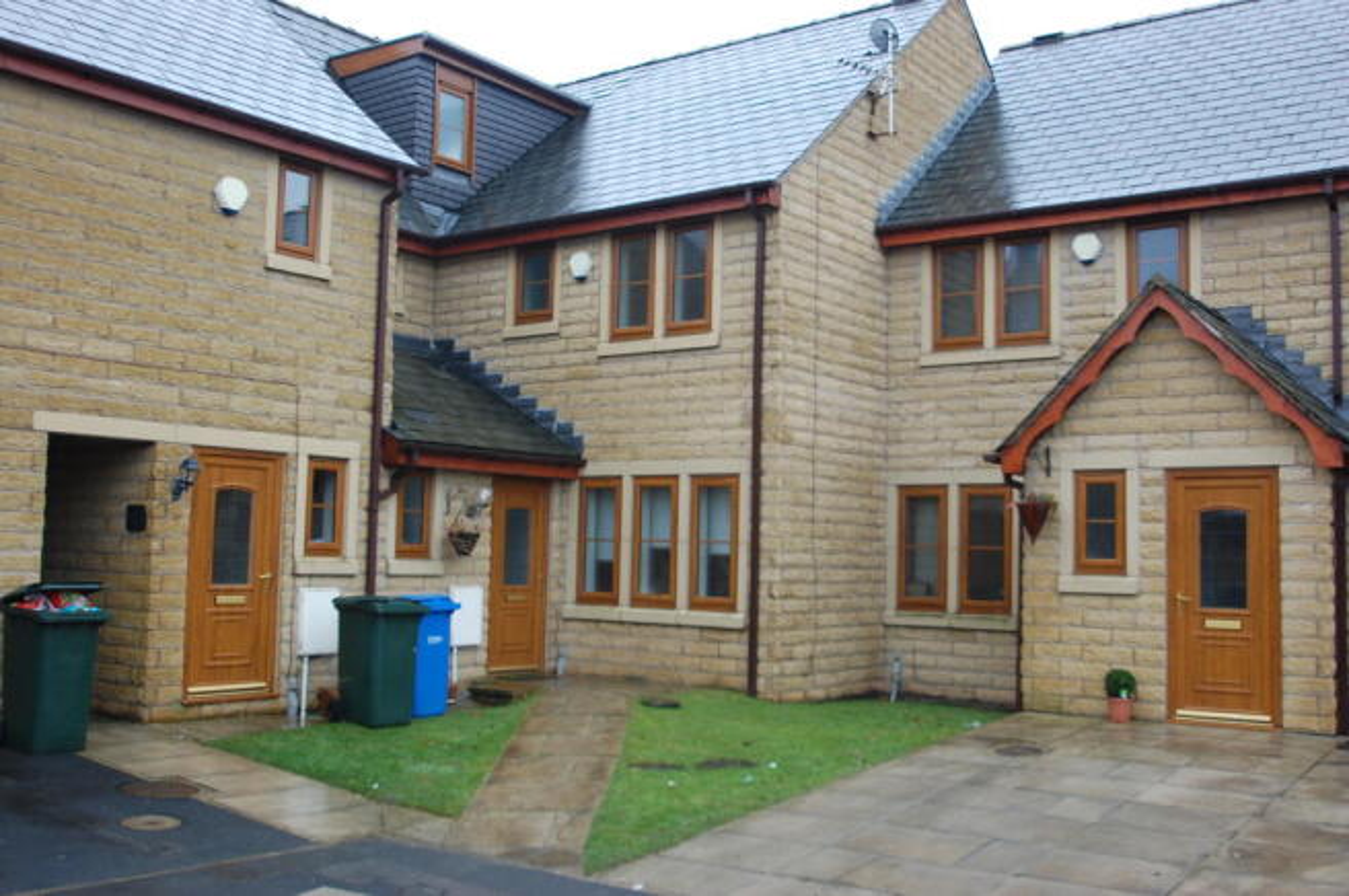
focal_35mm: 36
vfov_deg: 36.8
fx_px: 1348
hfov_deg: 53.2
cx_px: 674
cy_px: 448
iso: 200
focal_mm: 24
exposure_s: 1/30
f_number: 4.5
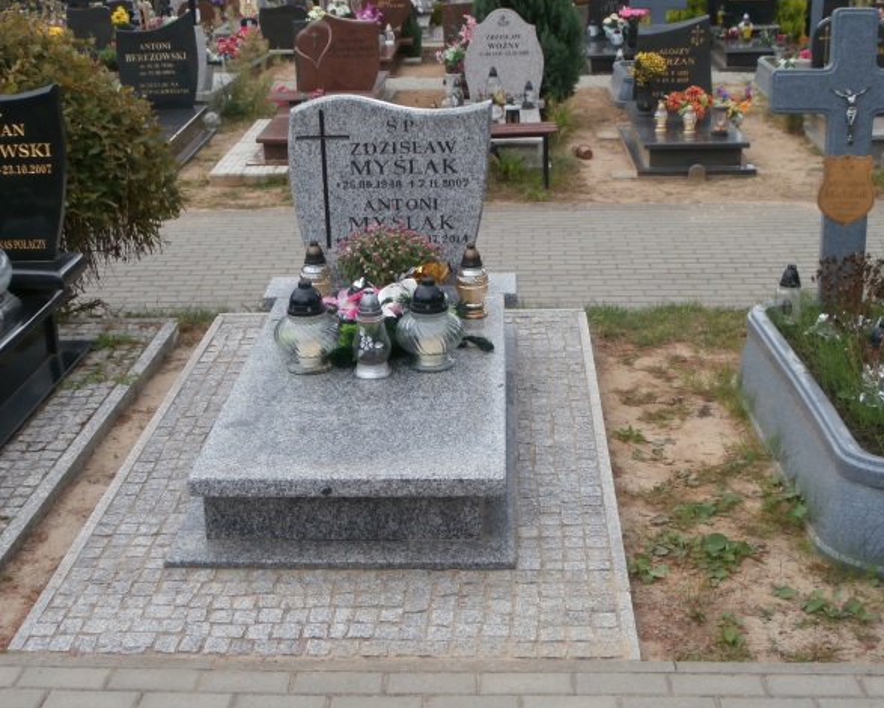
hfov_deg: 37.3
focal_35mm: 50
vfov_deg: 30.3
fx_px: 1309
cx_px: 410
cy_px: 348
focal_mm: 8.29
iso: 100
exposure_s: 1/250
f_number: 4.2
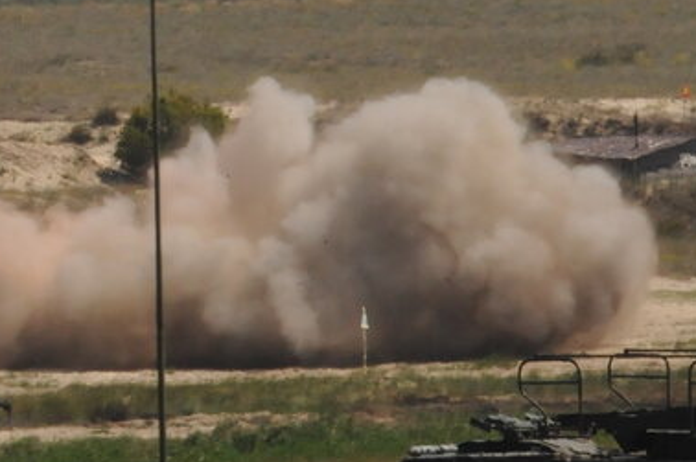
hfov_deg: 1.9
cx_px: -495
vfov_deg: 1.2
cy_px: -87
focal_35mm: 1112
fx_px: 21471
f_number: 14
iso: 800
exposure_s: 1/800
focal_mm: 200
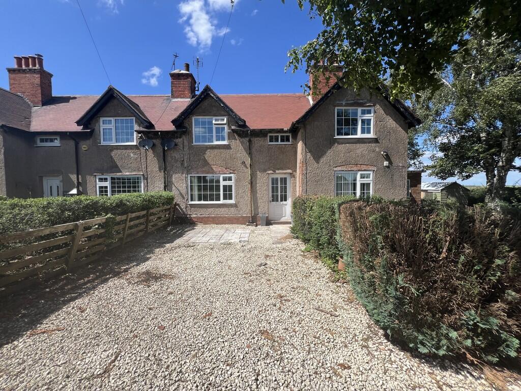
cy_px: 196
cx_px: 260
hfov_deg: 106.2
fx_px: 196
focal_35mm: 13
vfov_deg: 89.9
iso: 32
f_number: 1.8
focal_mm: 1.57
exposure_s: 1/1553
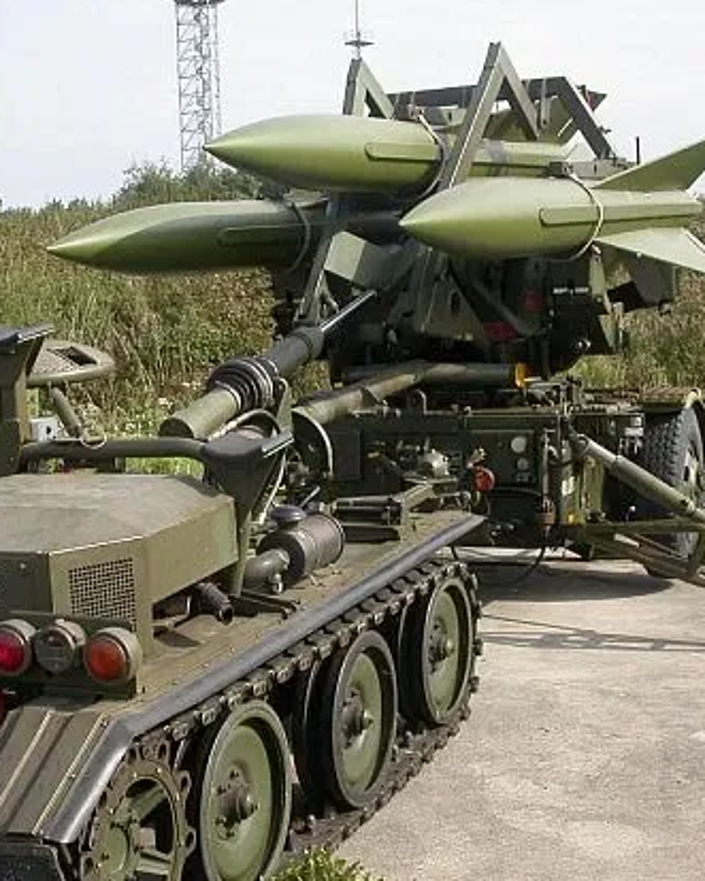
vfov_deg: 34.2
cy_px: 437
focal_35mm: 55
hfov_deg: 27.3
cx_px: 183
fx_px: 1435
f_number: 6.7
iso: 100
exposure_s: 1/205
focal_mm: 7.85
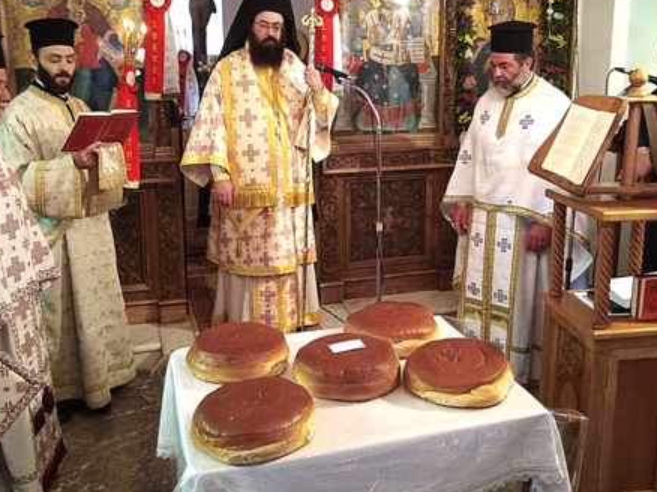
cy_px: 194
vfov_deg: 37.5
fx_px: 721
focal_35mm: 38
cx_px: 363
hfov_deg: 48.9
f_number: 2.2
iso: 534
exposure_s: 1/20
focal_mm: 3.46
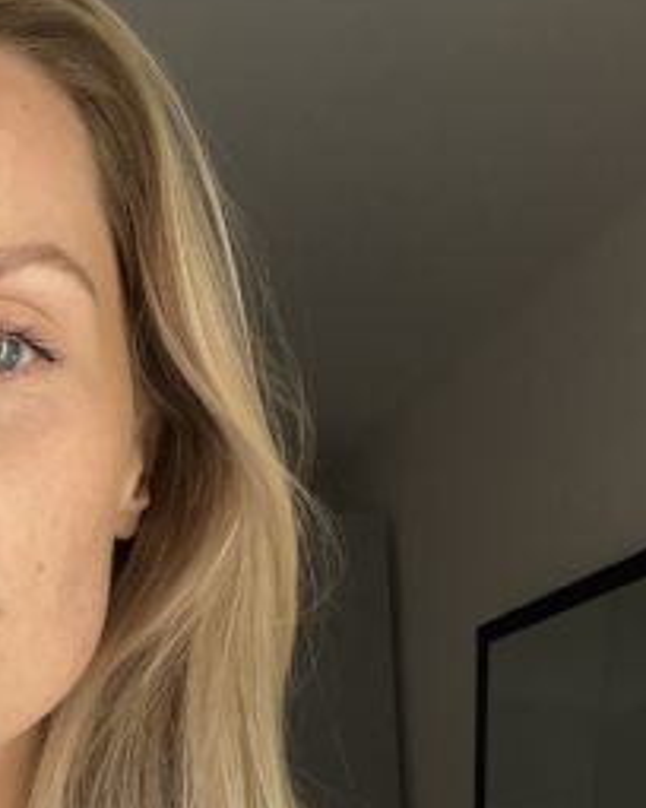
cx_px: -57
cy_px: 802
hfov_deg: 21.1
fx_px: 1649
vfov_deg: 26.1
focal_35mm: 69
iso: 80
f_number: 2.2
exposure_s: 1/121
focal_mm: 2.71
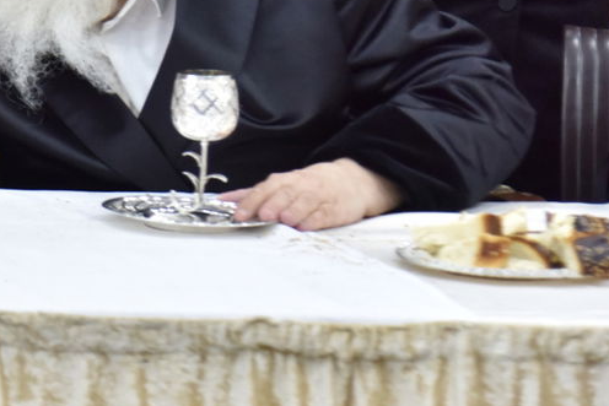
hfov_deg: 9.2
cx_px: -135
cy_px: -54
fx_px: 3723
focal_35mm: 220
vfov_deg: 6.2
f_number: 4
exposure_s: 1/160
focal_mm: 78
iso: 2000
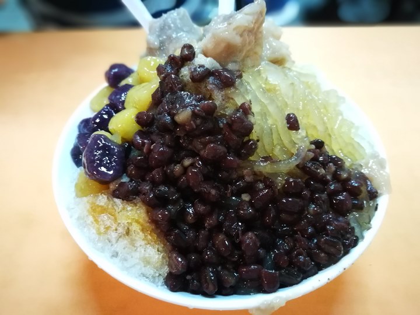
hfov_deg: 65.3
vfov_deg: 51.4
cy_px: 158
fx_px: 328
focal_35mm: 27
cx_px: 210
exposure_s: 1/17.1
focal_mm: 4.5
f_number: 4
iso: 1600
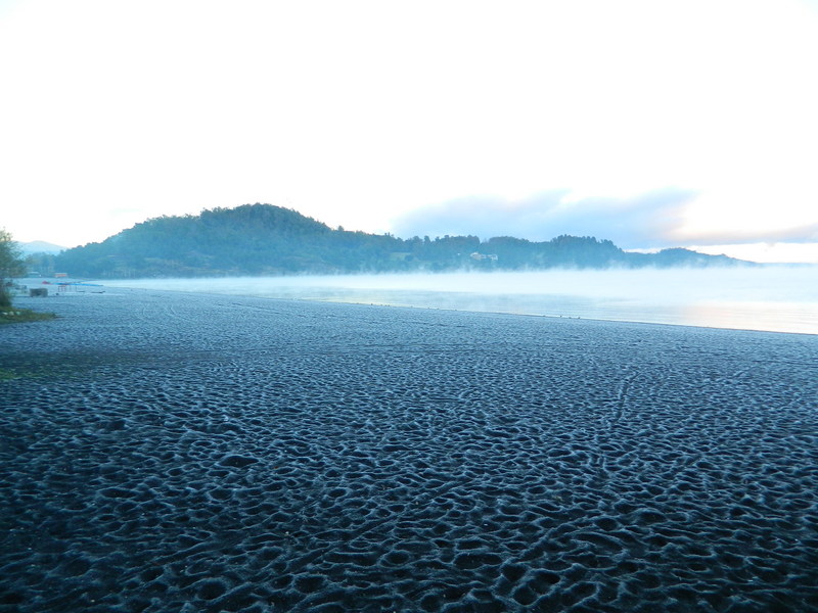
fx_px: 591
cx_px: 409
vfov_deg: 54.9
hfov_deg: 69.4
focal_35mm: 25
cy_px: 306
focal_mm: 4.5
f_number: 3.1
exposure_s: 1/30
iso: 80
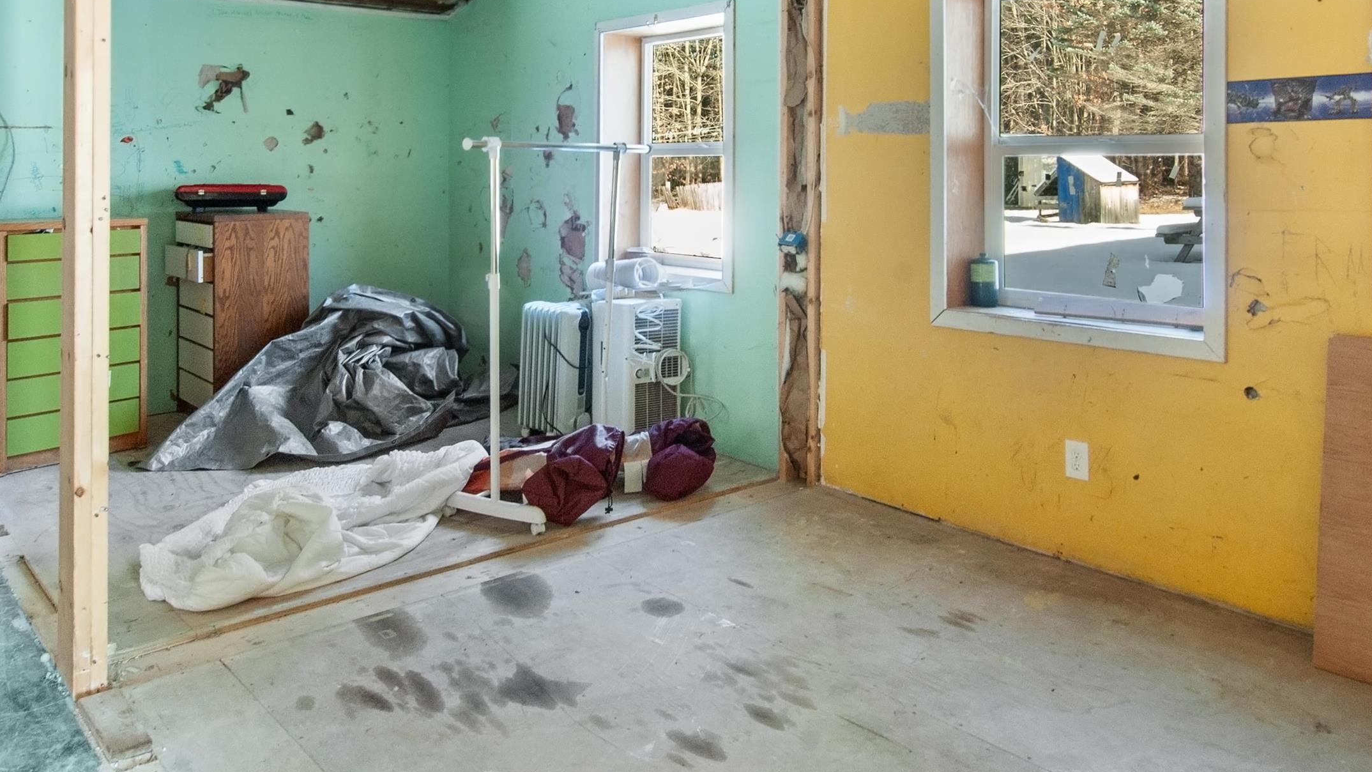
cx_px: 633
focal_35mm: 27
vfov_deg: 41.3
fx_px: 982
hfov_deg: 69.8
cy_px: 168
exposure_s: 1/2.5
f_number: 11
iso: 200
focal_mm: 12
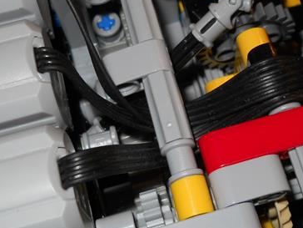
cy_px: 85
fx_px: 709
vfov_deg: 18.2
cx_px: 206
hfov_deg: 24.0
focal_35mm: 81
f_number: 5.5
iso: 80
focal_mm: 6.72
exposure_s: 1/30
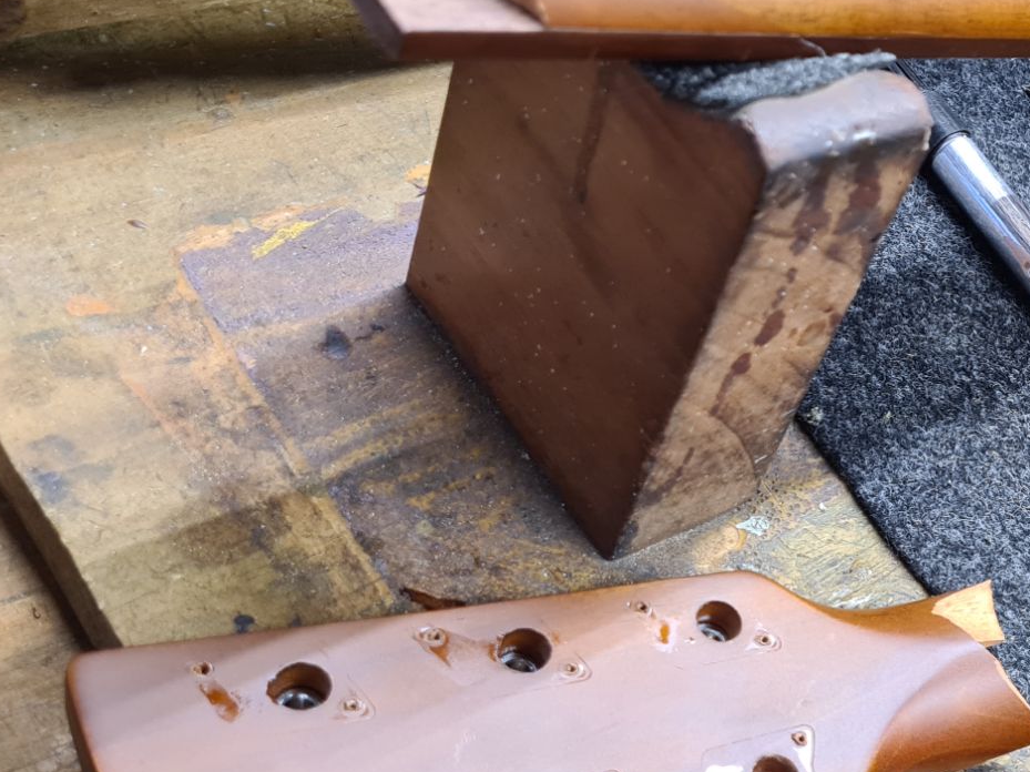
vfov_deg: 26.1
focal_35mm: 56
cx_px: 1029
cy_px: 376
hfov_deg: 31.7
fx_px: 1666
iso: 160
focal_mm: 5.4
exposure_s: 1/50
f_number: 1.8
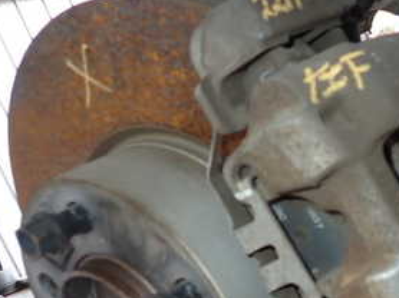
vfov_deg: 26.7
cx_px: 389
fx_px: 622
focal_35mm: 54
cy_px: 215
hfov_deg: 32.9
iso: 200
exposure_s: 1/60
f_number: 2
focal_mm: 4.5
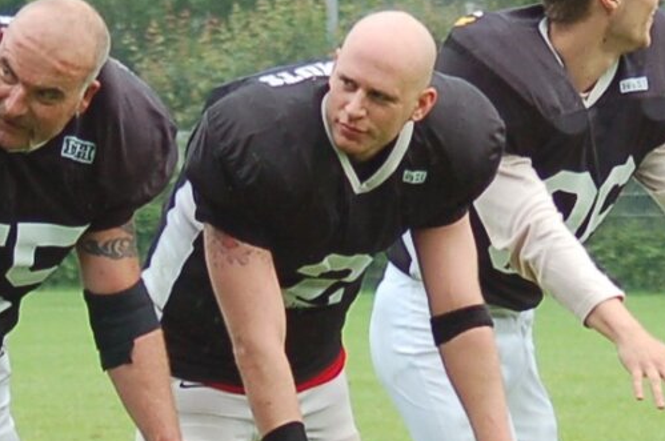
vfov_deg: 3.0
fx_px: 8539
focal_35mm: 463
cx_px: 633
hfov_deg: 4.5
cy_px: 216
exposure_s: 1/500
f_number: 4
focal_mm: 70
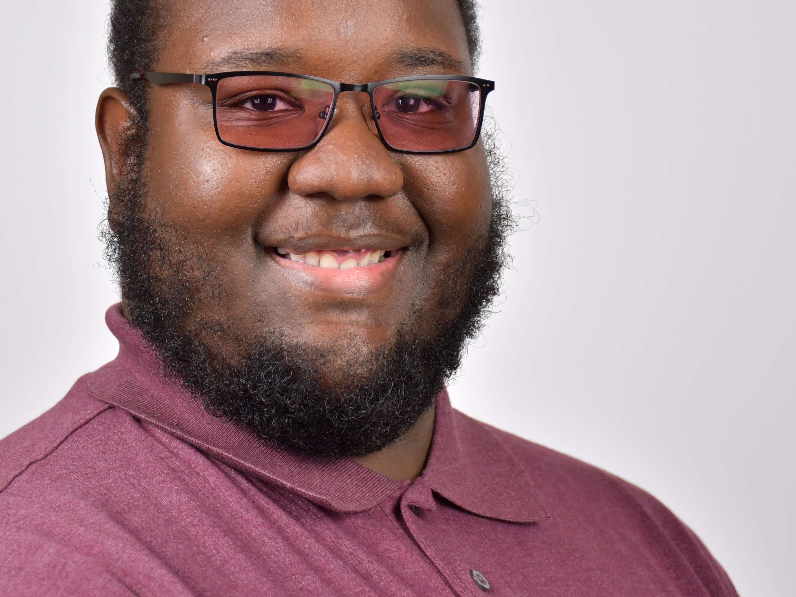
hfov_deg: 16.9
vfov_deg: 12.8
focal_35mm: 116
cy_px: 247
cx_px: 289
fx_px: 2668
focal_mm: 50
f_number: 4.8
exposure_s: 1/250
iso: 800
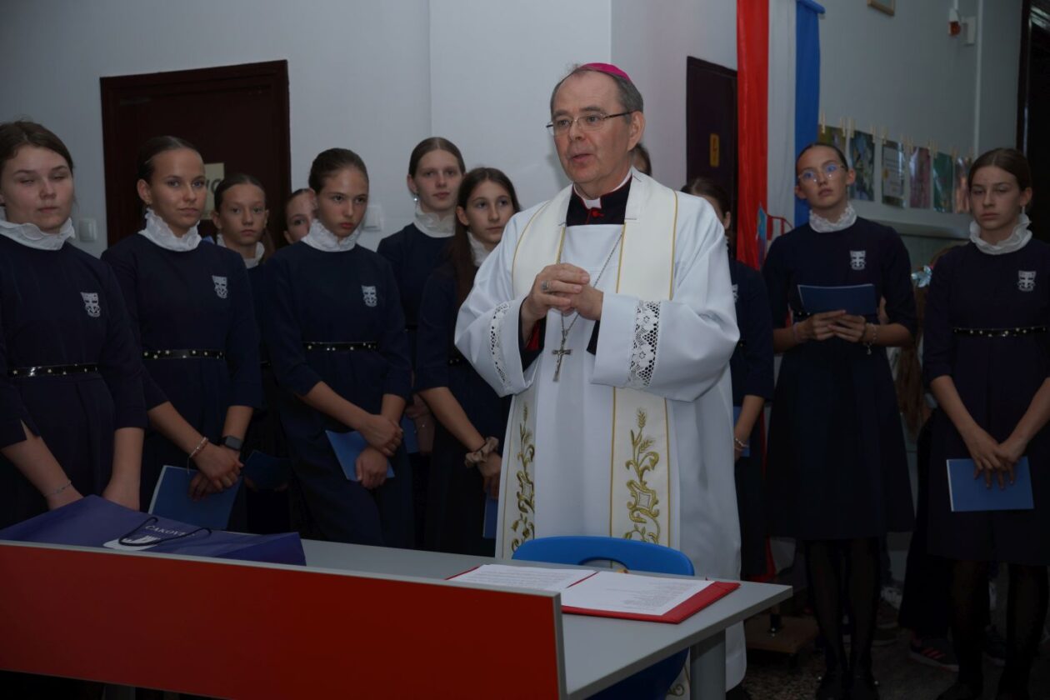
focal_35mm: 50
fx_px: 1444
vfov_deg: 27.3
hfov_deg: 40.0
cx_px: 525
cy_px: 350
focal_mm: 33
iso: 100
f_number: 4
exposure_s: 1/160
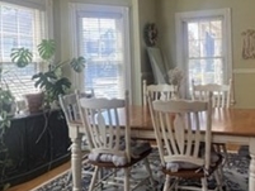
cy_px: 69
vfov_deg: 42.6
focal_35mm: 33
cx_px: 192
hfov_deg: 52.8
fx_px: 243
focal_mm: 1.57
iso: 80
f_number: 1.8
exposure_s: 1/120
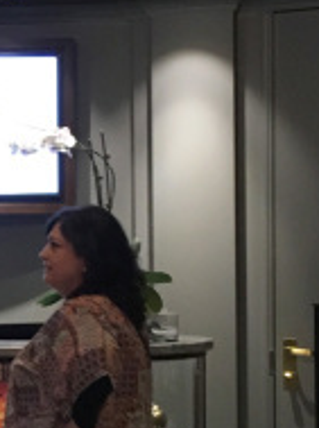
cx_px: -72
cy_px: 297
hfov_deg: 11.7
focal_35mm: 123
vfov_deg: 16.0
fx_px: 1516
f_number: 2.2
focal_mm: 4.15
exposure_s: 1/30
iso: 125
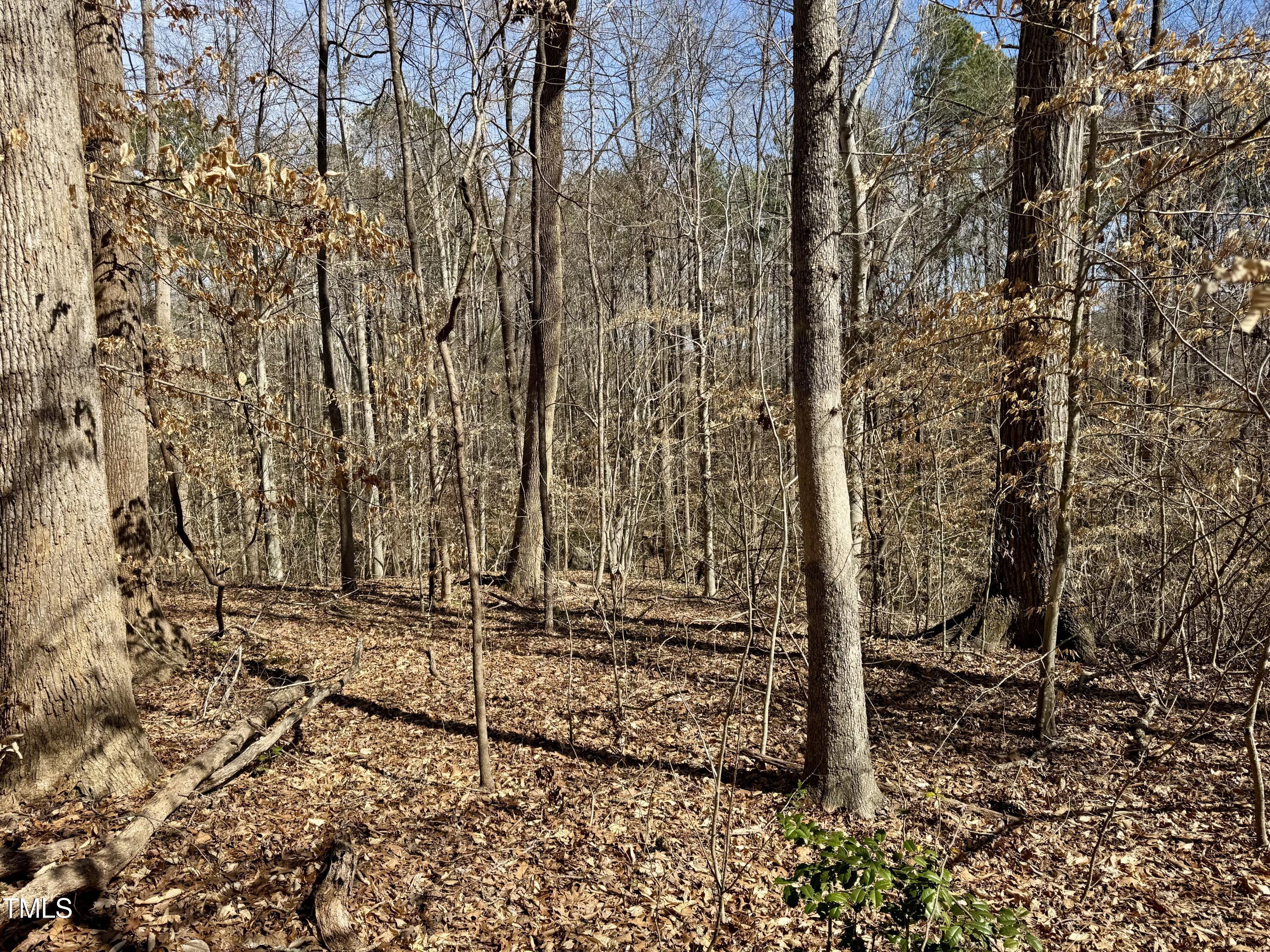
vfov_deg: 56.8
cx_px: 635
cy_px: 476
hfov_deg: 71.6
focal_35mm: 24
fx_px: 881
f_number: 1.78
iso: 80
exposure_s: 1/2506
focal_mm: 6.76
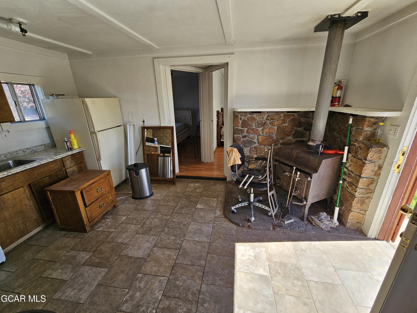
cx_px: 208
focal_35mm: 13
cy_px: 156
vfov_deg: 89.9
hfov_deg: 106.2
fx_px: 157
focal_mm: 2.2
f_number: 2.2
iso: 64
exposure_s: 1/251
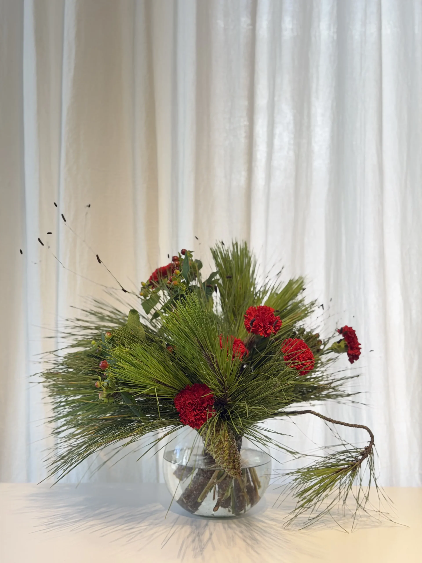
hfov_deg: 30.3
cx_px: 211
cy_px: 282
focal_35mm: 48
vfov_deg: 39.7
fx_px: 780
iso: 80
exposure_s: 1/121
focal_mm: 6.76
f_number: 1.78
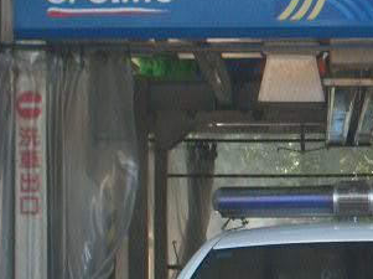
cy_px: 130
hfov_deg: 8.5
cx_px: 498
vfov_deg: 6.4
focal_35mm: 230
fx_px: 2475
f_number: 4
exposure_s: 1/160
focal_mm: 9.7
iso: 106
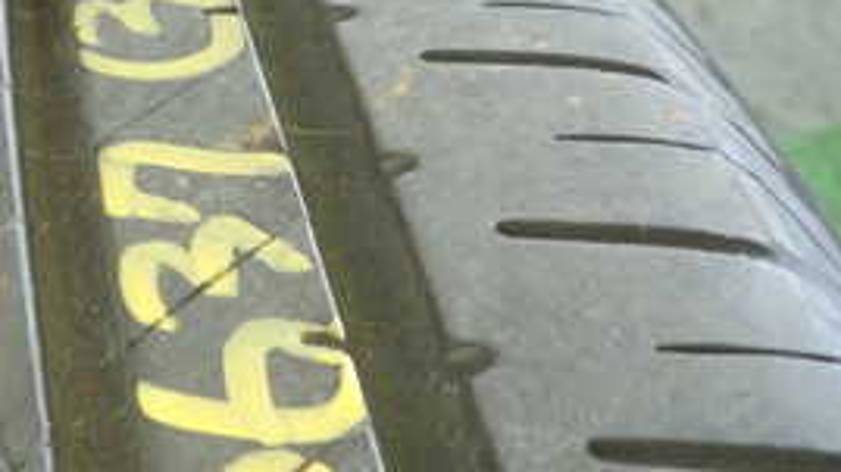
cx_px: 38
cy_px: 25
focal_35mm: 73
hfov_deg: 27.6
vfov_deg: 16.2
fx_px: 1627
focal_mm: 5.4
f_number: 2.3
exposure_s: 1/30
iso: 500
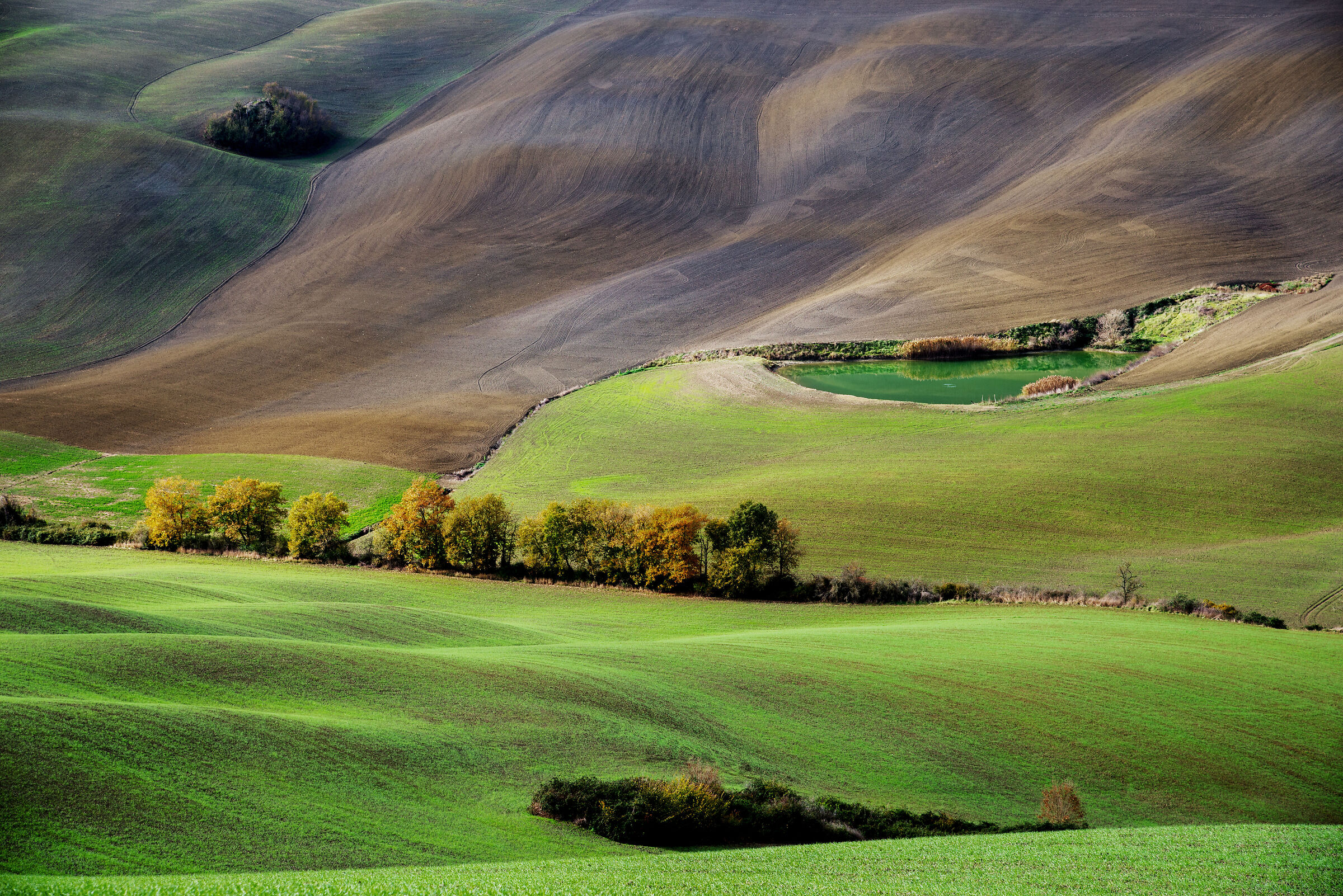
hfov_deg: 23.9
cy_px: 448
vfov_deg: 16.1
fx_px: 3172
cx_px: 672
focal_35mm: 85
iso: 125
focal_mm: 85
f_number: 8
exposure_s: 1/160
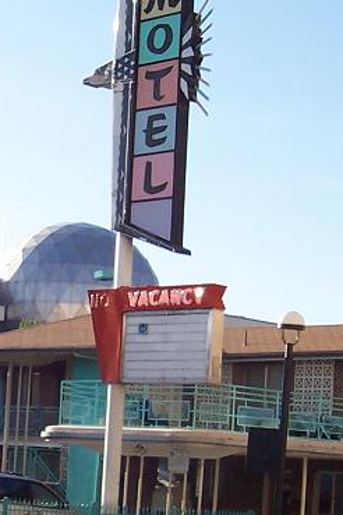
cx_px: 203
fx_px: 757
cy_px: 198
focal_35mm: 53
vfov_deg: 37.3
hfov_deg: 25.5
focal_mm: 5.6
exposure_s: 1/250
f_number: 5.6
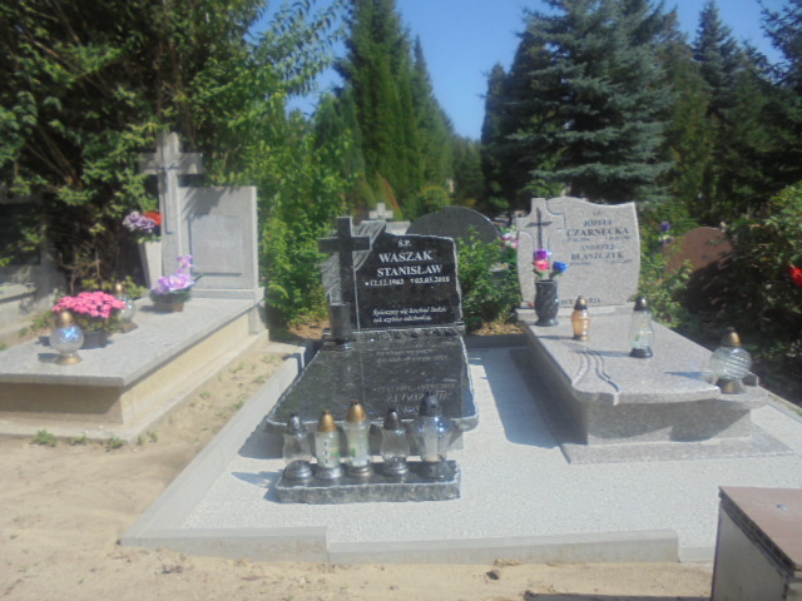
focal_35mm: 26
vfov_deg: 53.1
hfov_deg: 67.3
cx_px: 401
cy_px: 300
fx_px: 602
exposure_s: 1/100
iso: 100
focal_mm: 4.6
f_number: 11.5
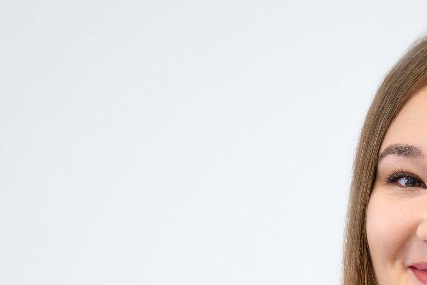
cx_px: 468
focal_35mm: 161
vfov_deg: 8.2
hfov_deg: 12.5
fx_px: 1909
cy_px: 503
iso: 400
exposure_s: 1/200
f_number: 2.8
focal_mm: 42
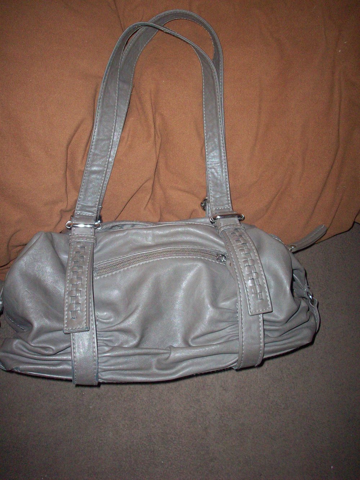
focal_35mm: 37
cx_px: 180
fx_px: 513
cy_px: 240
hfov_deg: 38.7
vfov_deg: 50.1
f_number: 2.8
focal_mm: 6.2
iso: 200
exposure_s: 1/64
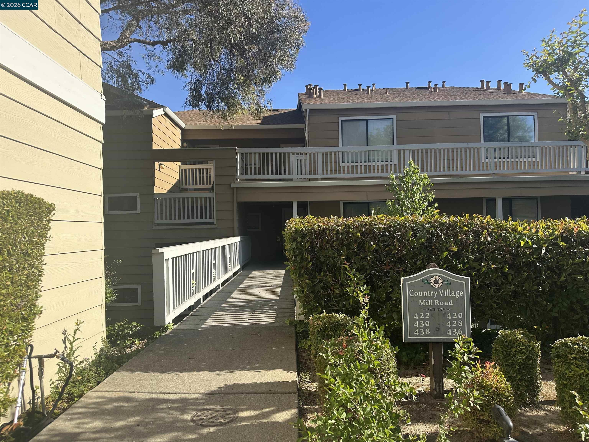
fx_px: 408
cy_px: 221
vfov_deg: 56.8
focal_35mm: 24
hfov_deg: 71.6
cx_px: 294
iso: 80
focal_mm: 6.86
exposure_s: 1/3155
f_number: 1.78
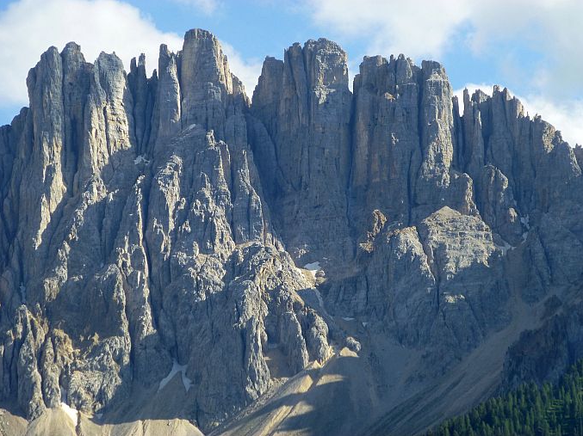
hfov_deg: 9.9
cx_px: 291
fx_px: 3367
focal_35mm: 200
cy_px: 218
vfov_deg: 7.4
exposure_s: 1/250
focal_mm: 35.6
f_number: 5.5
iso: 100
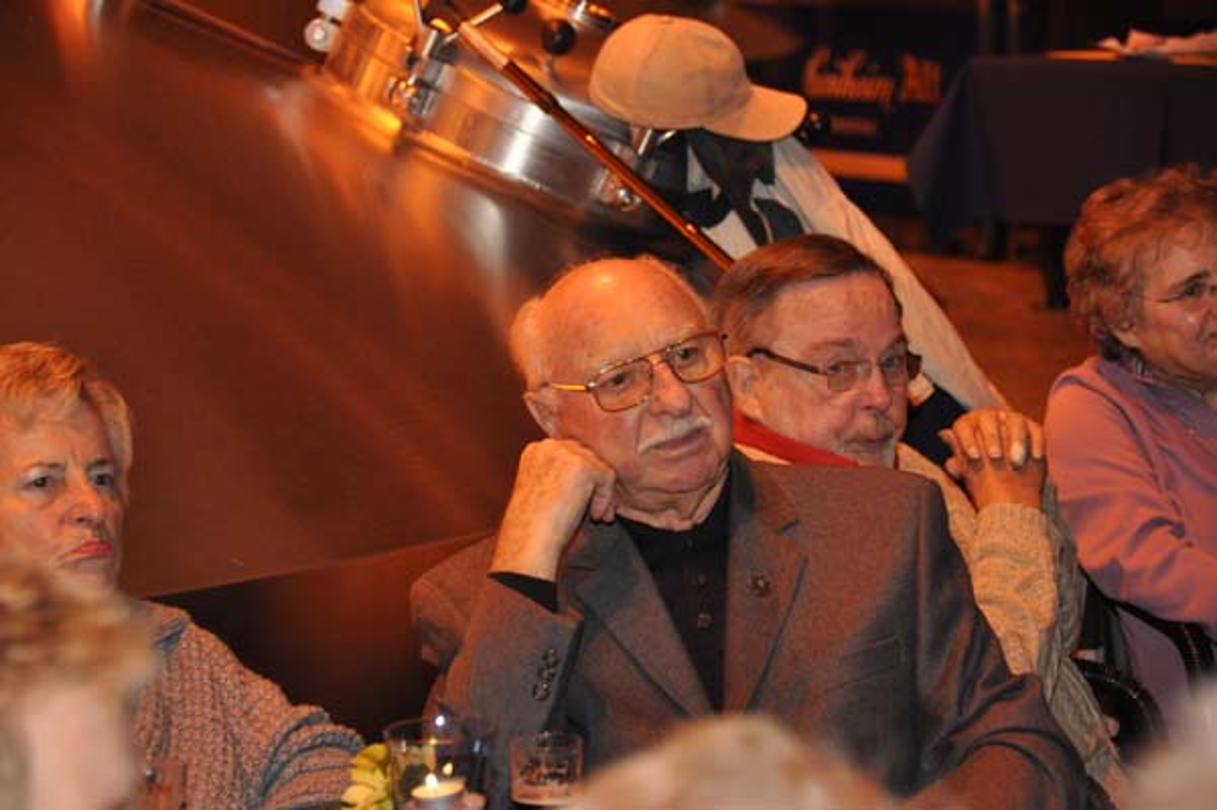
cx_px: 608
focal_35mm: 135
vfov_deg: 10.1
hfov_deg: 15.2
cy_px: 405
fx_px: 4560
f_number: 5.3
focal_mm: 90
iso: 1100
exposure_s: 1/60
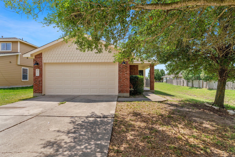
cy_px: 78
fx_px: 118
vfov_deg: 67.4
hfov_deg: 90.0
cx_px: 118
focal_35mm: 18
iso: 250
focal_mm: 18
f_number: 7.1
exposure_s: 1/640
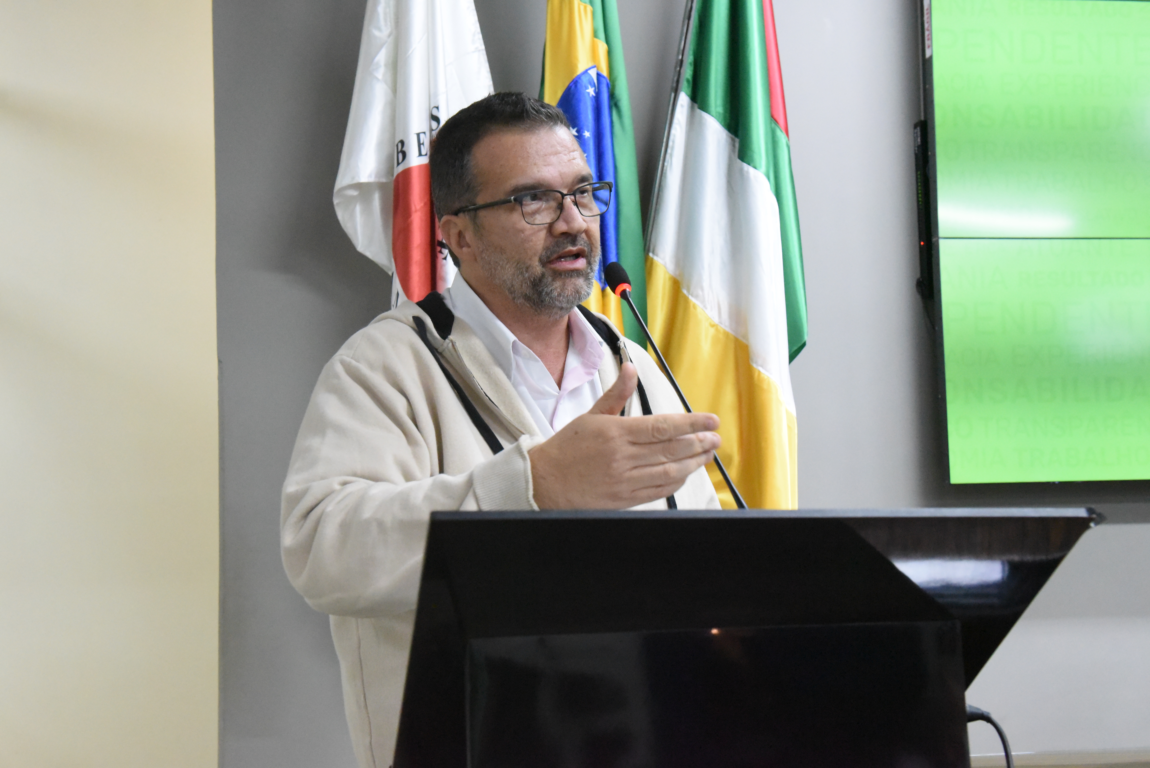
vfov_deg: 31.9
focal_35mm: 42
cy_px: 384
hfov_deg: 46.4
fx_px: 1342
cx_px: 575
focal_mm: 42
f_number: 8
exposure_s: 1/200
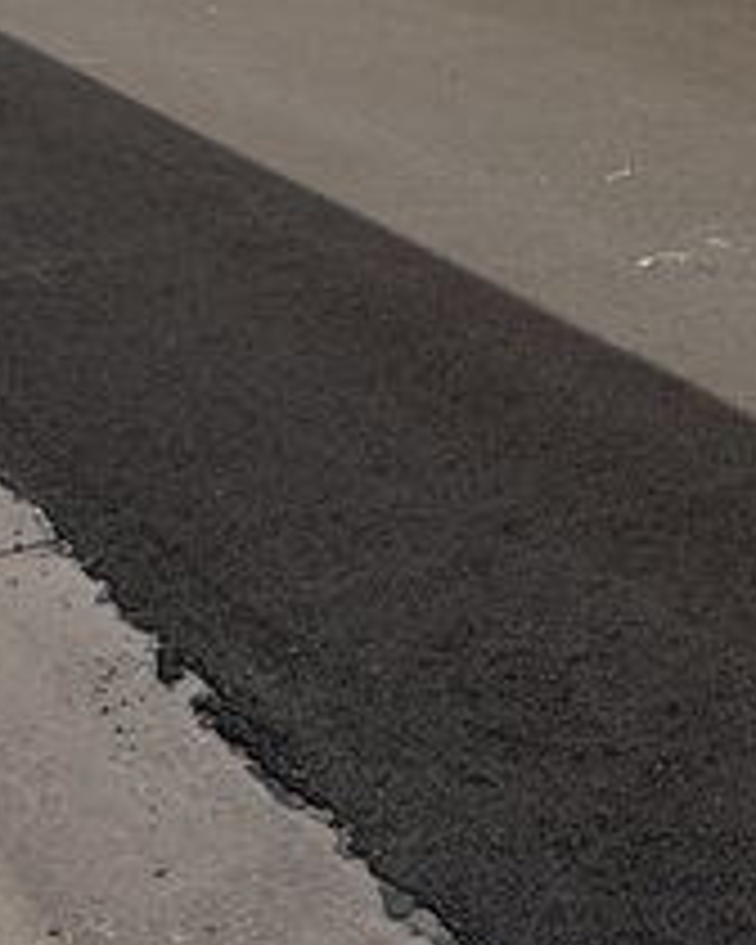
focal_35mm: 103
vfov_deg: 18.6
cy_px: 475
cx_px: 1008
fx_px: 2881
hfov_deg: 14.3
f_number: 1.8
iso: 25
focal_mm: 4.25
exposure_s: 1/2364
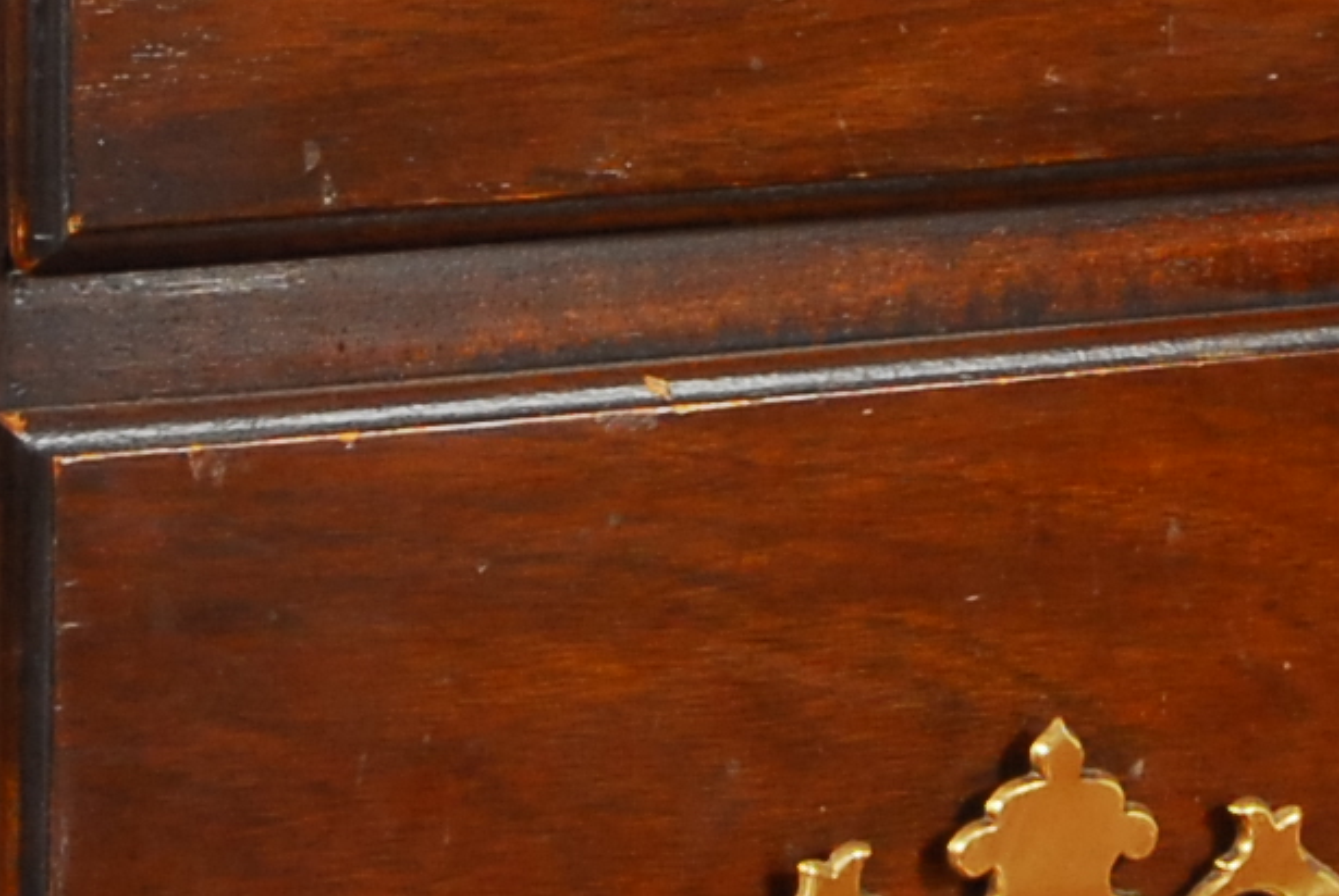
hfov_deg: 6.4
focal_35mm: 321
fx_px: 11956
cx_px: 906
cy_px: -57
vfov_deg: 4.3
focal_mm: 34
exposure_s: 1/125
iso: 400
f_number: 9
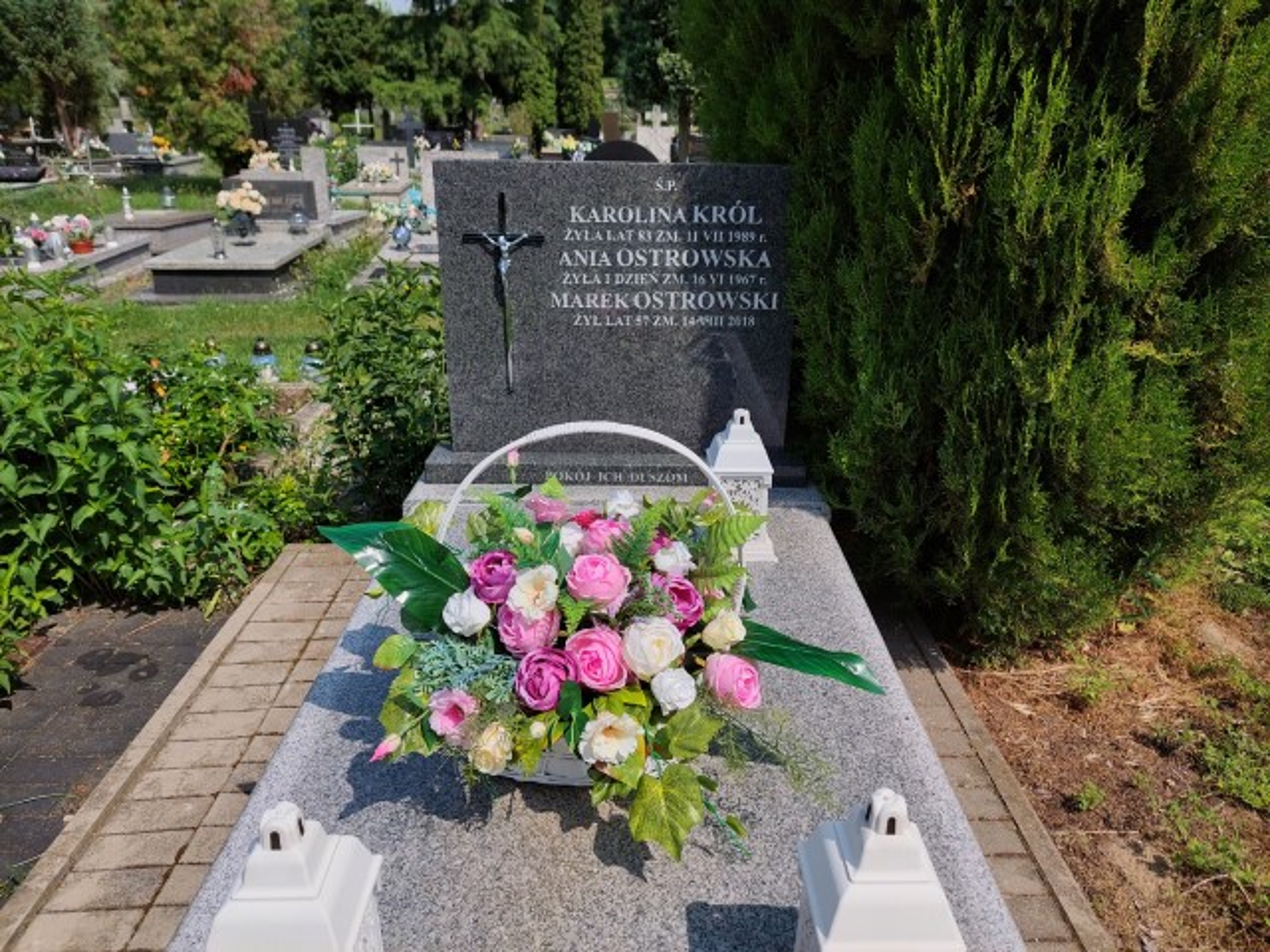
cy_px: 476
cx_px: 635
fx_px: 881
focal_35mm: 24
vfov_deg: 56.8
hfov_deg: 71.6
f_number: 1.8
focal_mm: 5.23
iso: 40
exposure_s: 1/2266
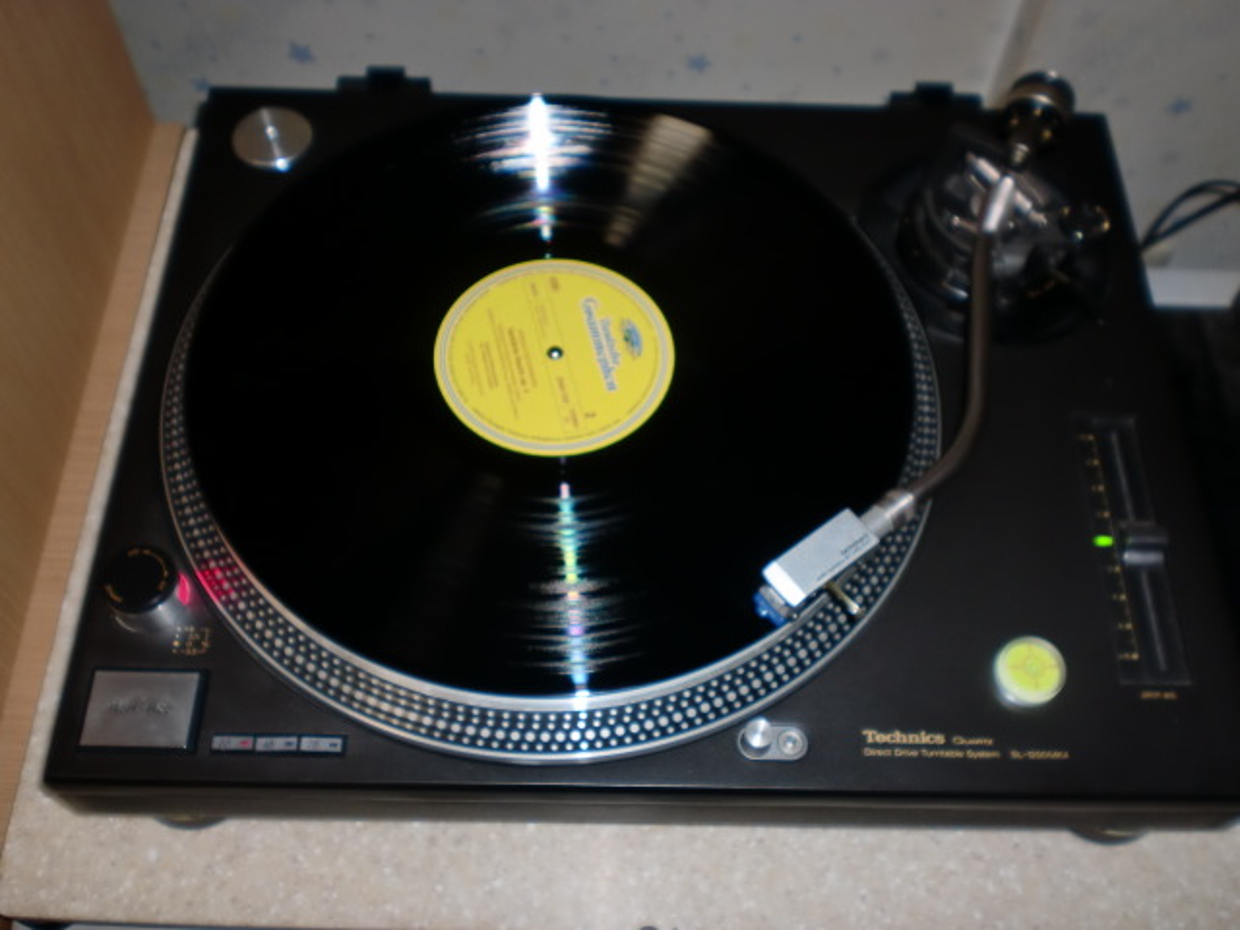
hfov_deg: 52.6
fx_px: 1254
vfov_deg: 40.7
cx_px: 620
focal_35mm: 35
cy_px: 465
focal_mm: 6.3
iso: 64
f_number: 3.1
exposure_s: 1/40
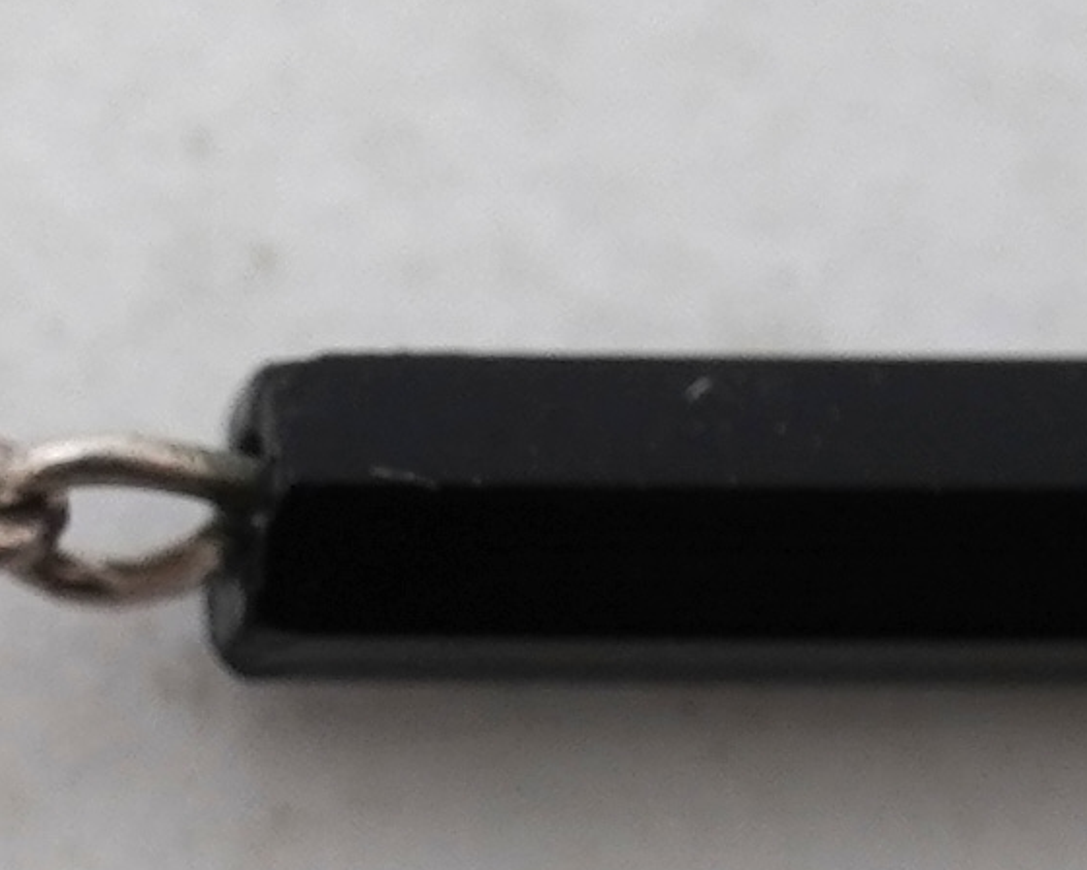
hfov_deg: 6.1
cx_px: -2054
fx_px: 9555
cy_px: 565
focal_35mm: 297
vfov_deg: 5.2
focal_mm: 30
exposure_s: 1/125
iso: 320
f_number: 18
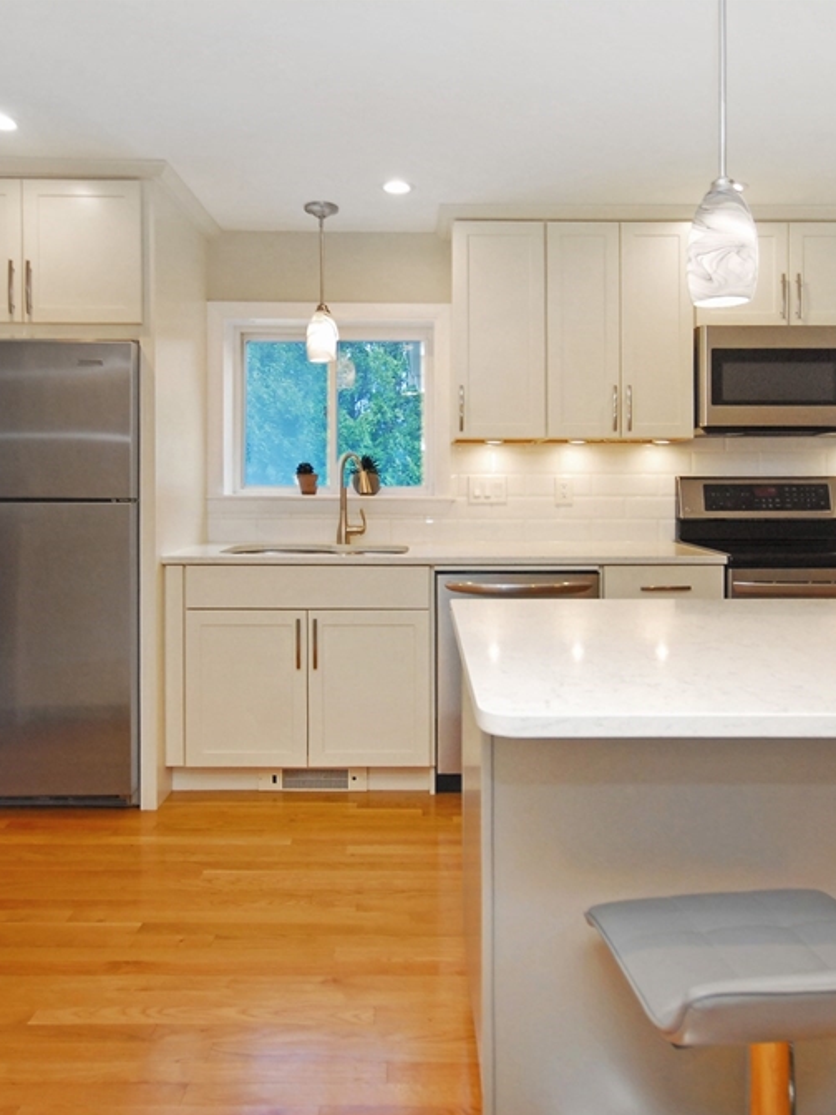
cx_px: 393
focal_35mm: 22
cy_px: 565
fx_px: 708
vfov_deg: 76.4
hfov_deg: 61.0
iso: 400
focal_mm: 10
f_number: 5
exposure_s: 1/20
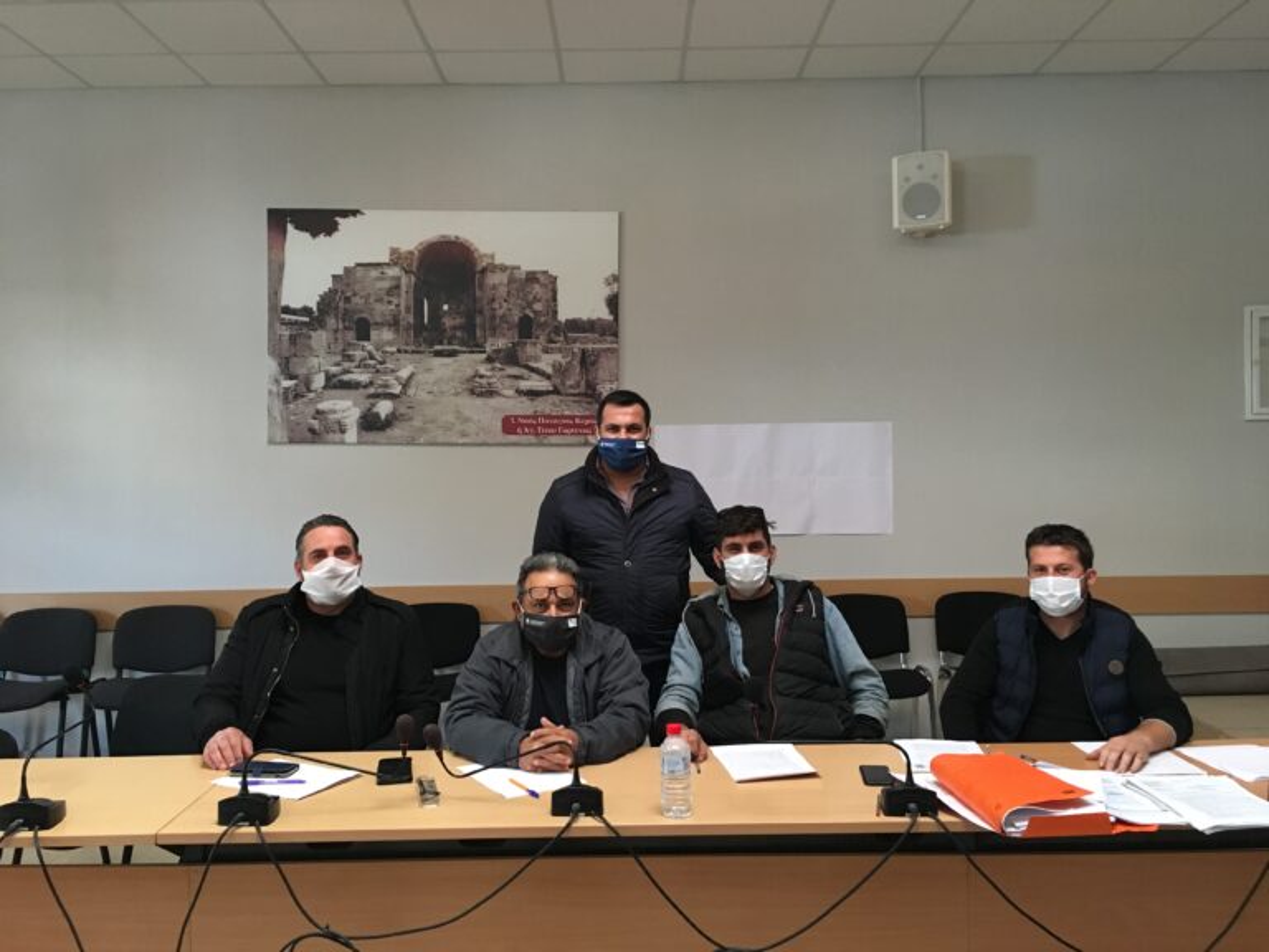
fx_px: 1063
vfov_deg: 48.2
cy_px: 476
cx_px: 634
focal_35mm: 29
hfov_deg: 61.7
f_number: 2.2
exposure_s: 1/33
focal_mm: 4.15
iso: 250
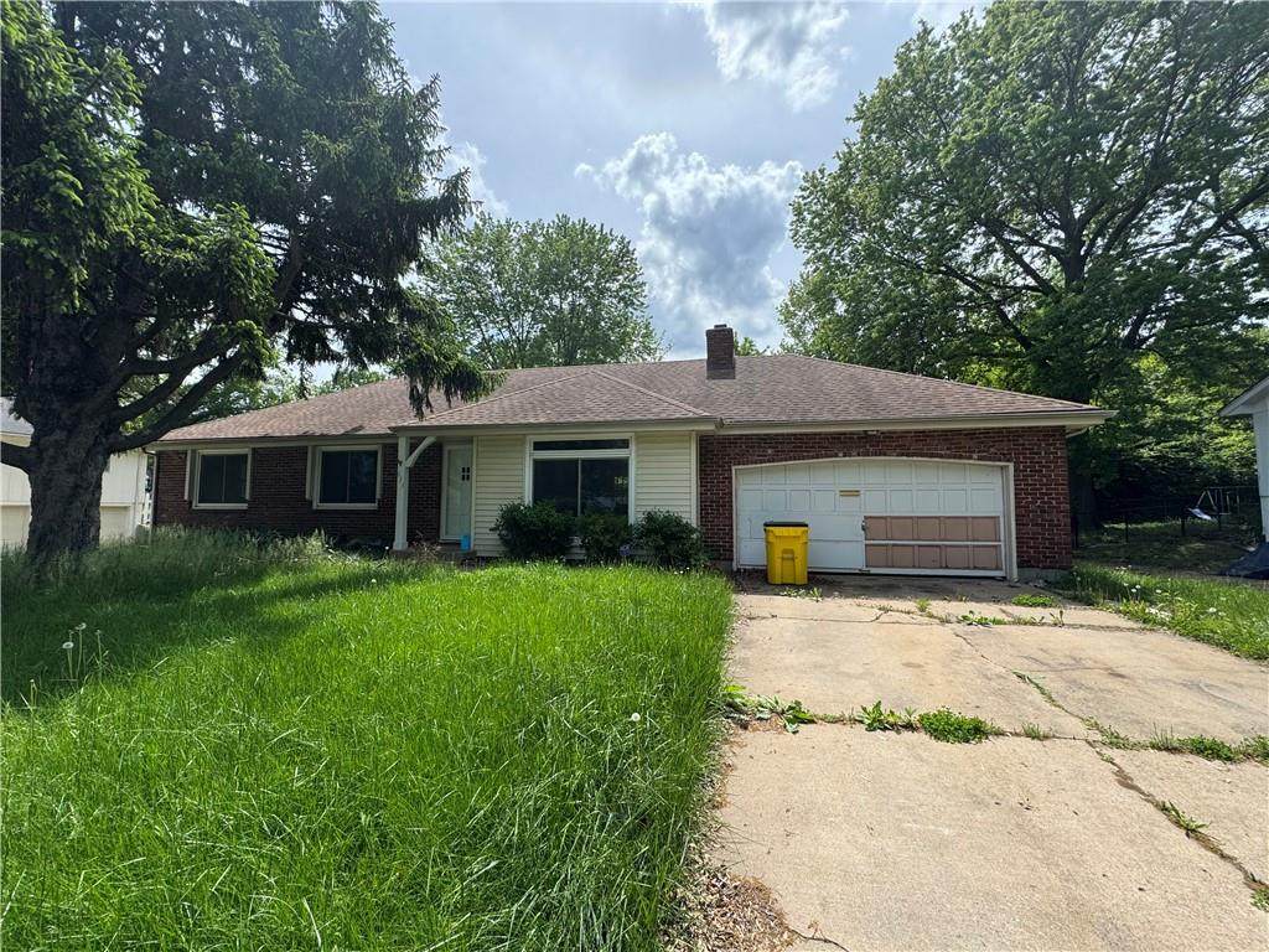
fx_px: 513
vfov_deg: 85.7
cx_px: 634
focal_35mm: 14
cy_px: 476
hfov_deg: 102.1
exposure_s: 1/1236
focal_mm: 2.22
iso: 50
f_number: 2.2
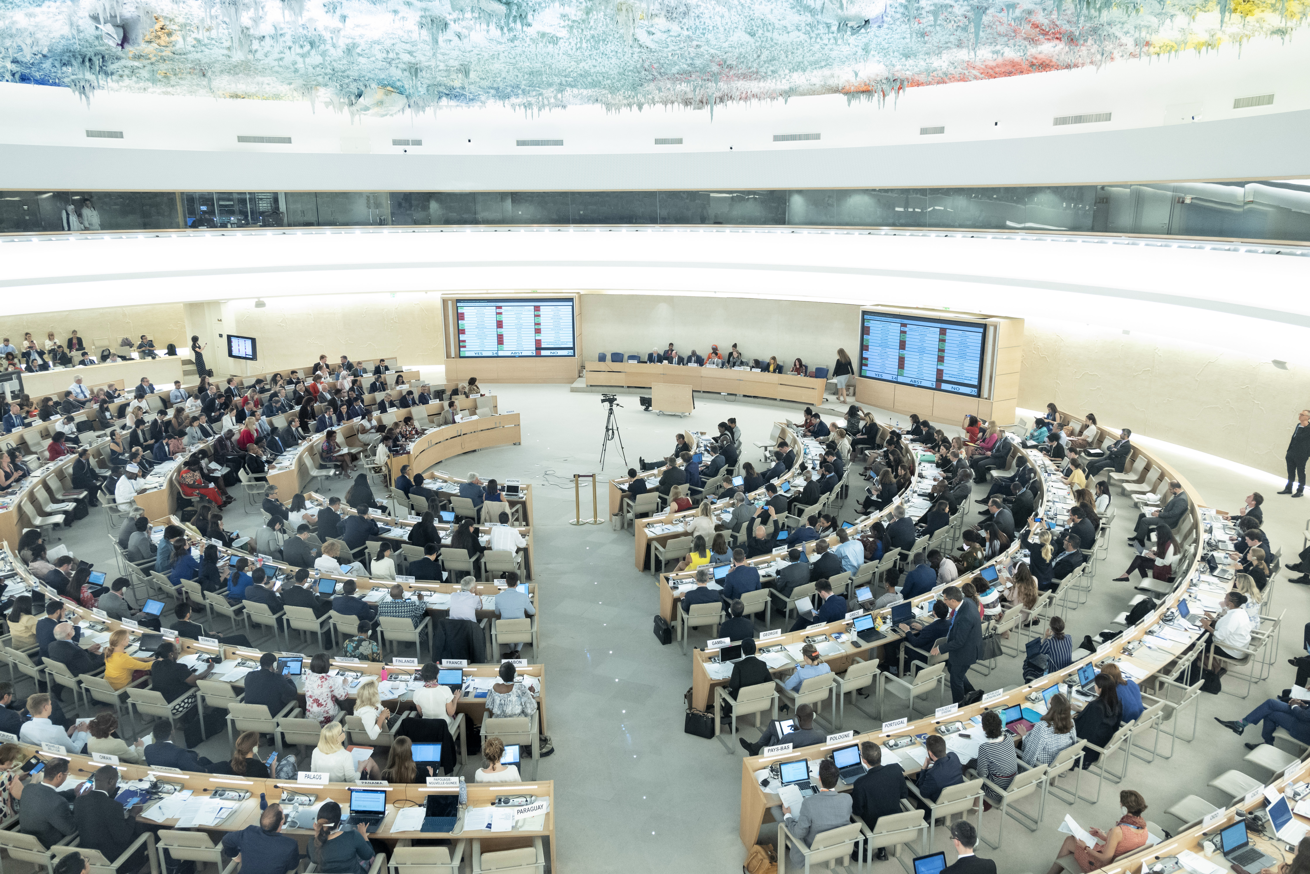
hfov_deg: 73.7
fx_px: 873
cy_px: 437
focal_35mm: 24
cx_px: 655
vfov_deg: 53.1
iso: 3200
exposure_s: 1/125
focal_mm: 24
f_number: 4.5
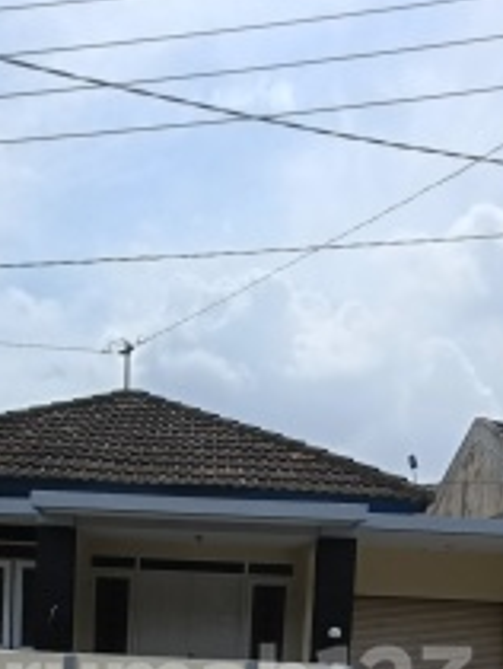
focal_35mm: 35
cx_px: 183
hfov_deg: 40.4
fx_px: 677
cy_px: 682
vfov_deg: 44.1
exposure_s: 1/1695
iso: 64
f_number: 2.2
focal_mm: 1.68
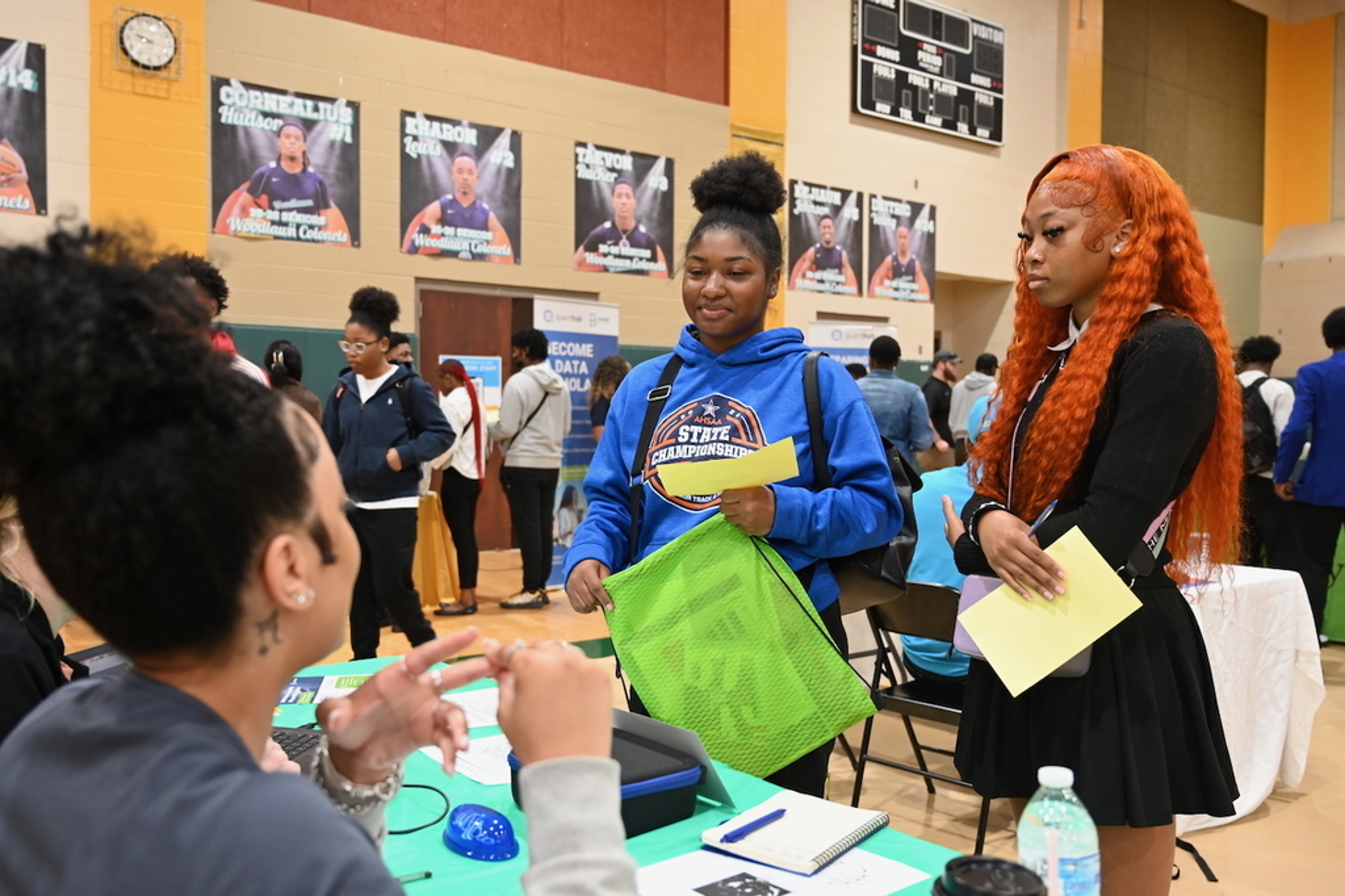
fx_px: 1158
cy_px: 448
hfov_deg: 60.3
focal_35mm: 31
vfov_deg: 42.3
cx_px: 672
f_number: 4
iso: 720
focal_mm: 31
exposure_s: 1/60
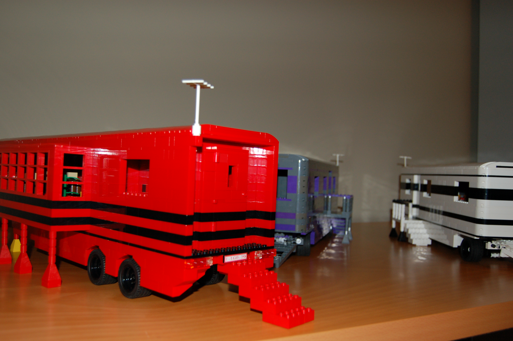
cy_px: 170
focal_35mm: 33
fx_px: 470
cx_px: 256
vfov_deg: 39.9
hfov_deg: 57.3
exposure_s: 1/60
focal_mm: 22
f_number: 3.8
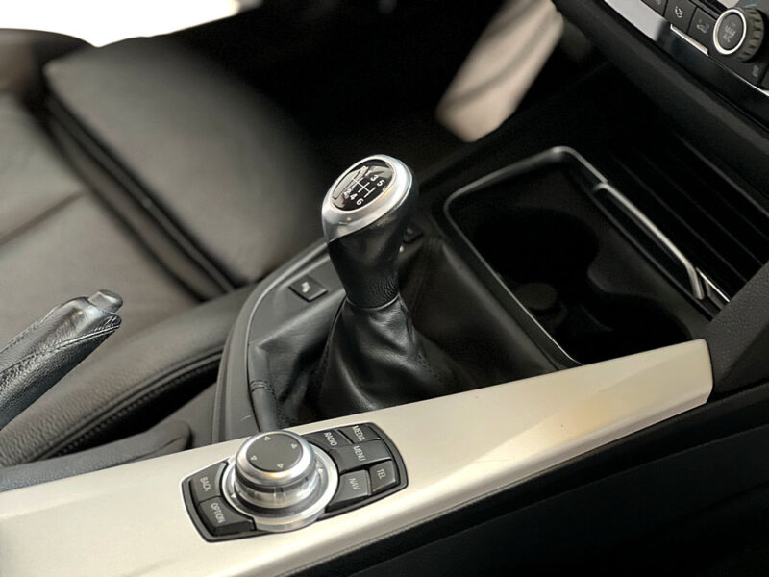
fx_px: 1711
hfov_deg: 25.3
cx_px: 384
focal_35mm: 77
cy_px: 288
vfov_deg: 19.1
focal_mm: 9
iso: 400
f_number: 2.8
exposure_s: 1/14
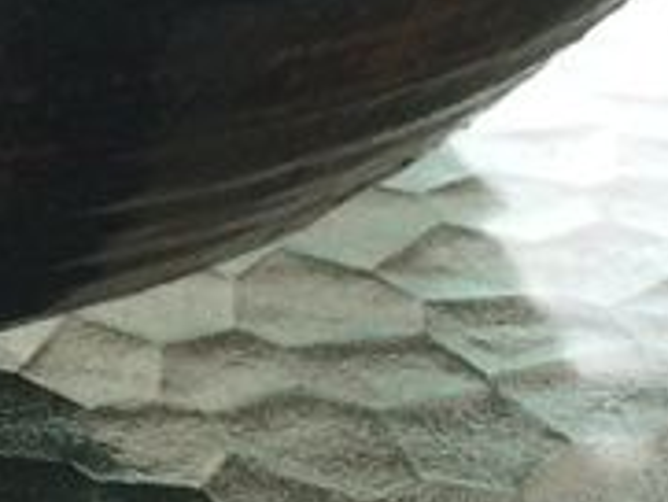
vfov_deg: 9.9
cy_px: 50
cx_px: -358
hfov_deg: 12.5
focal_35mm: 149
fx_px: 2877
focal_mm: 4.12
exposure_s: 1/40
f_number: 2.2
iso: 40
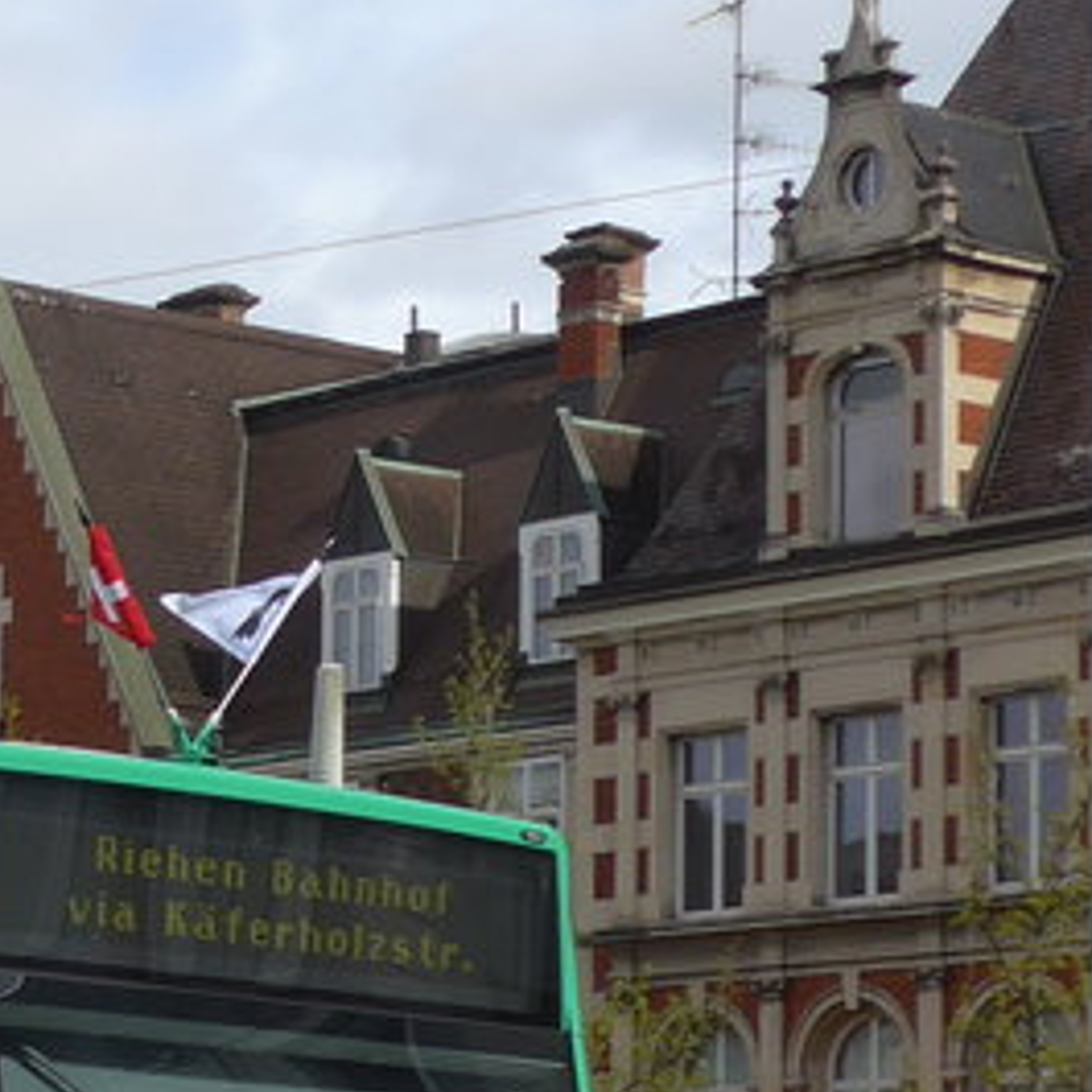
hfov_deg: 10.6
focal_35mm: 156
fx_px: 5568
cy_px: 952
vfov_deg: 11.1
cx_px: -733
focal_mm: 8
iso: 80
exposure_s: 1/2000
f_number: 2.8
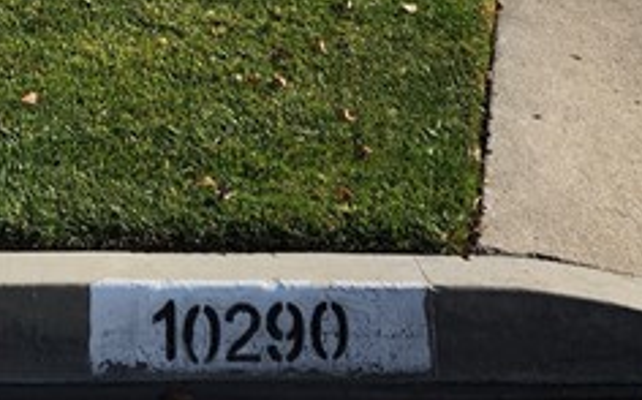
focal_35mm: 106
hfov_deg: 19.0
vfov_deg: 10.9
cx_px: -22
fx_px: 1853
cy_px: -465
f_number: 1.8
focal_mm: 6.4
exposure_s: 1/1182
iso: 12
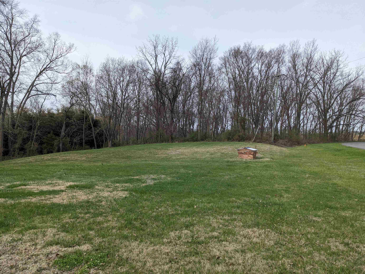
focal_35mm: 27
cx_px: 182
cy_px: 137
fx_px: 285
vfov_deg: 51.4
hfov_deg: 65.3
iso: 67
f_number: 1.73
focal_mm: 4.38
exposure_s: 1/2924
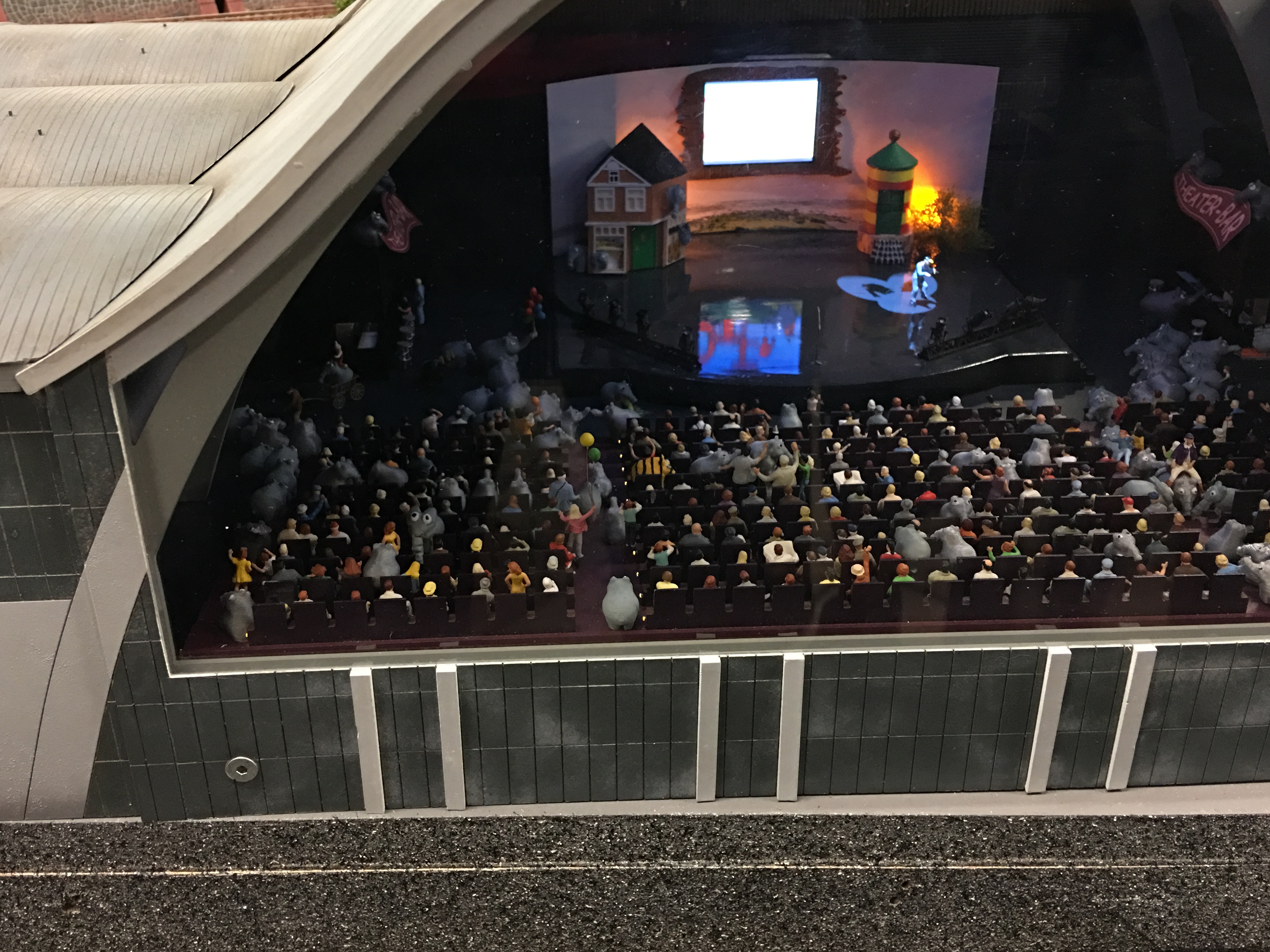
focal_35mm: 34
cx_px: 592
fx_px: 1247
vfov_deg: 41.7
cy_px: 403
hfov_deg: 53.9
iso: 125
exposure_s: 1/8
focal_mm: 4.15
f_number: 2.2
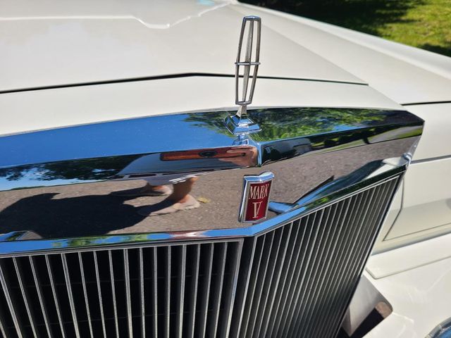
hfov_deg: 67.3
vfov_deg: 53.1
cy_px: 169
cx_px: 226
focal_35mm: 26
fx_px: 339
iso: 40
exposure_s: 1/2701
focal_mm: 5.4
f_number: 1.8
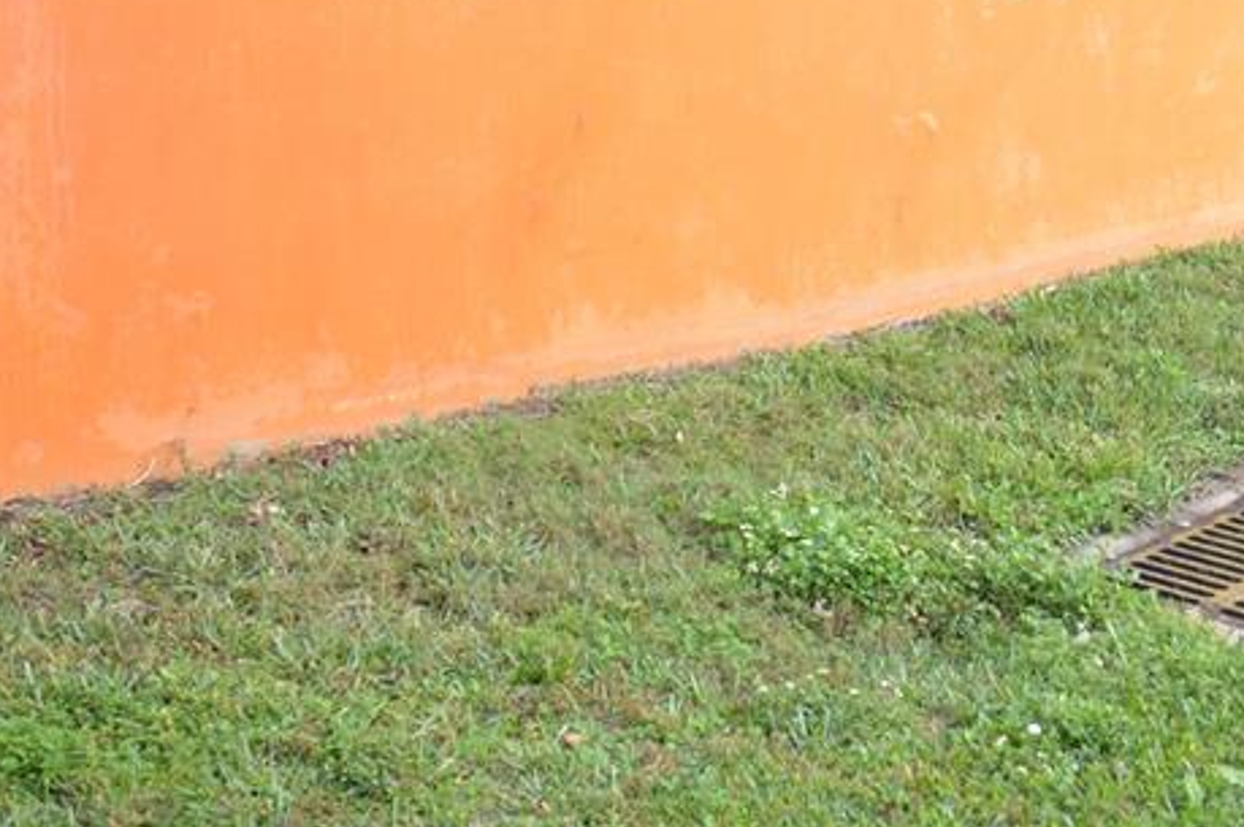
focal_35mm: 67
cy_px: 409
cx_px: 1084
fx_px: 2313
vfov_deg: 20.3
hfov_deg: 29.1
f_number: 5.6
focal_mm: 20
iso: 110
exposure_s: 1/125
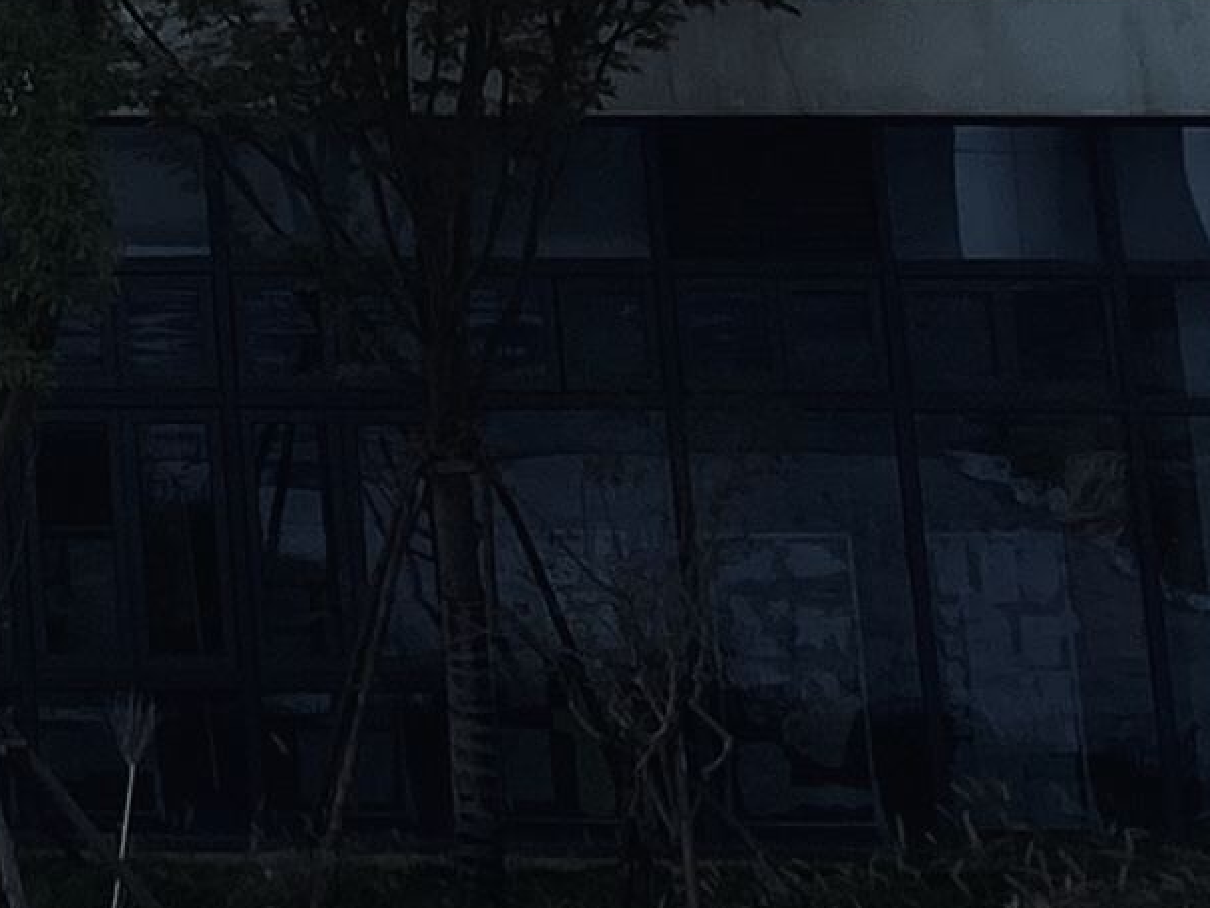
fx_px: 6085
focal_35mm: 174
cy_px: -1971
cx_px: -1250
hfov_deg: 10.4
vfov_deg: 7.4
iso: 32
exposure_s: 1/3731
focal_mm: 4.25
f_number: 1.8
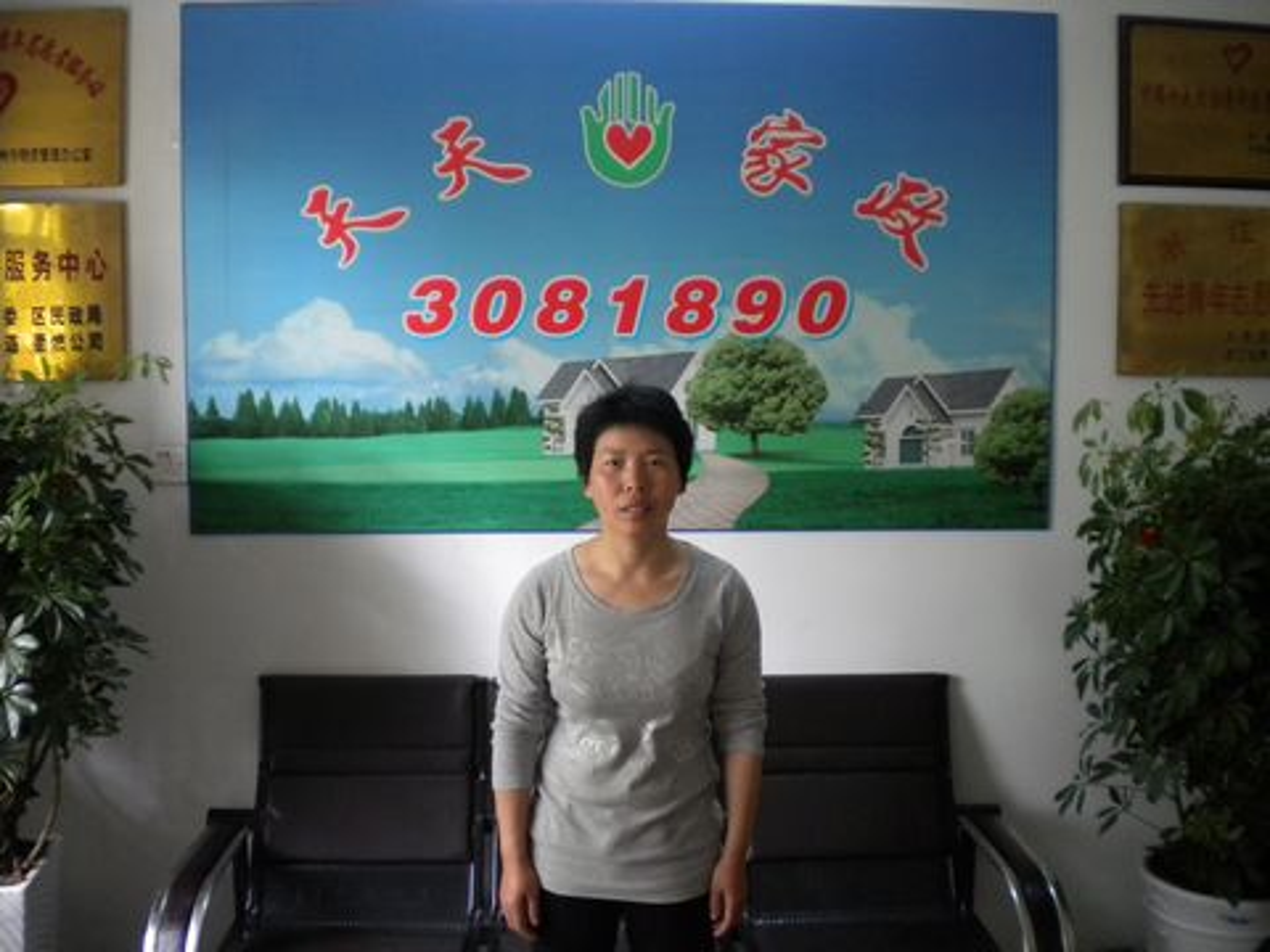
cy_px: 476
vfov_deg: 40.7
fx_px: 1284
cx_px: 635
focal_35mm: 35
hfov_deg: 52.6
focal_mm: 6.3
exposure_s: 1/36.6
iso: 400
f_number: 3.1
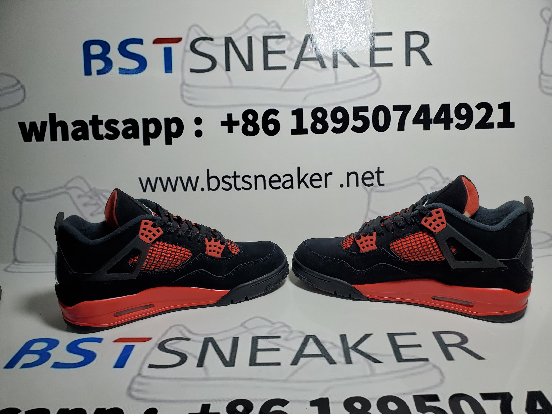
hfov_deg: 67.3
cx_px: 276
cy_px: 207
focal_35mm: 26
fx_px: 415
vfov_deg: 53.1
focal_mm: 4.3
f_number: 2.4
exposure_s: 1/396
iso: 50
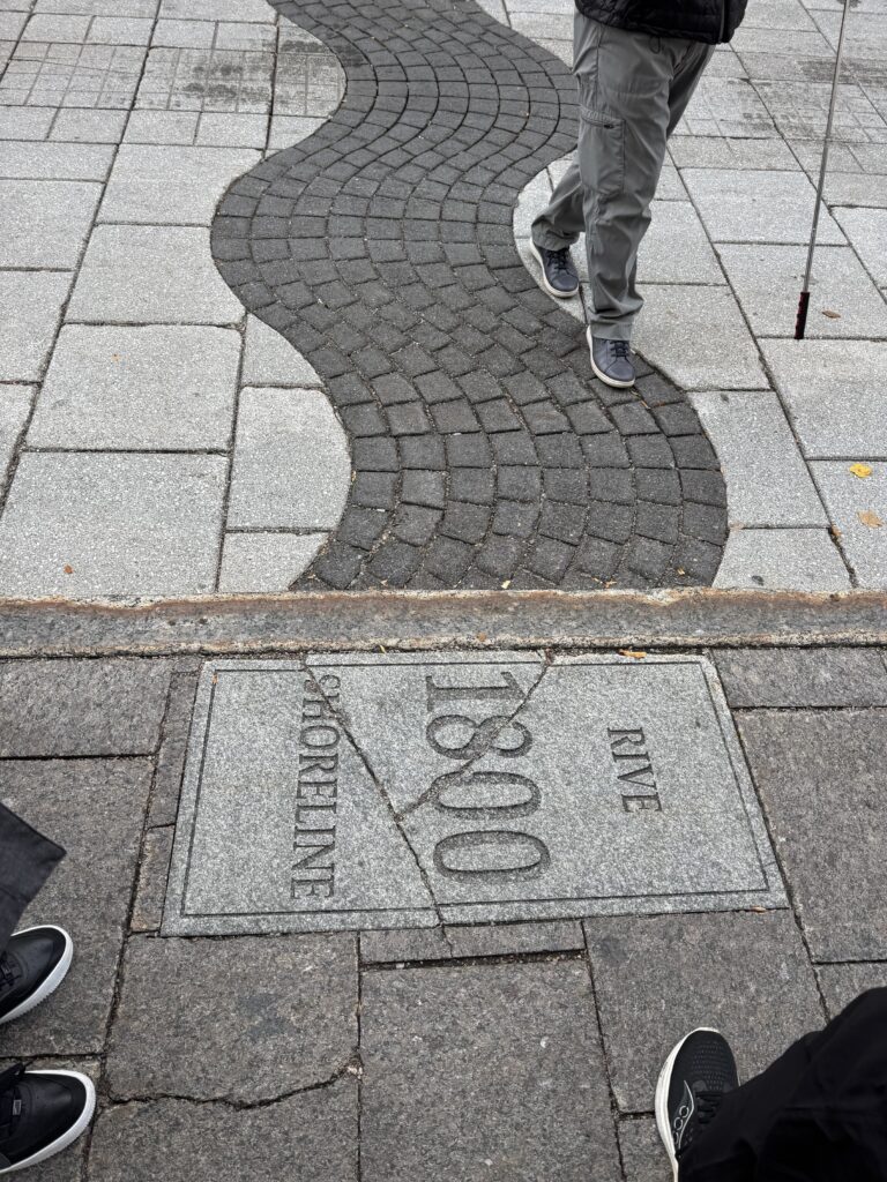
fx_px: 820
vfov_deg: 71.6
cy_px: 591
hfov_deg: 56.8
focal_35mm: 24
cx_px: 444
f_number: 1.78
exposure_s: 1/325
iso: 80
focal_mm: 6.76
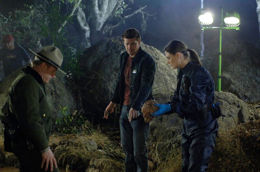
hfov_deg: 27.0
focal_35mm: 75
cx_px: 130
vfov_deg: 18.1
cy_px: 86
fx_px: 541
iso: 800
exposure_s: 1/125
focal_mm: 50
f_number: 2.8
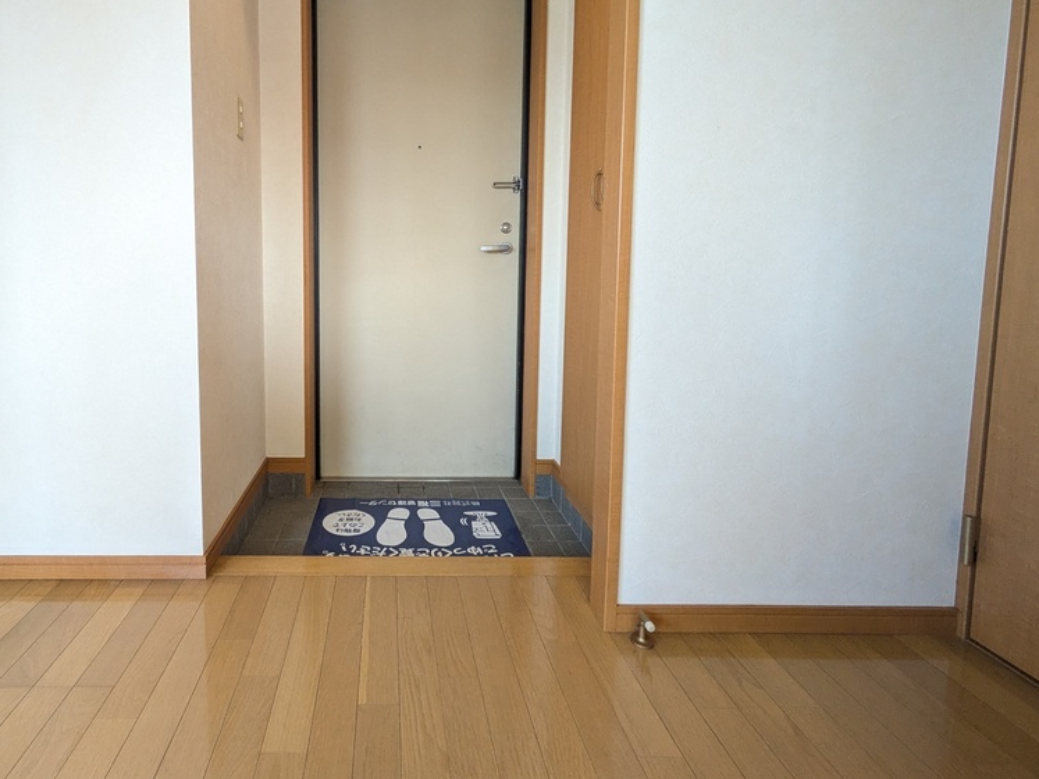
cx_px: 387
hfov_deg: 86.0
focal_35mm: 18
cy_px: 309
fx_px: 540
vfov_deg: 70.8
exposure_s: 1/120
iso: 304
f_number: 2.2
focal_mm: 1.83
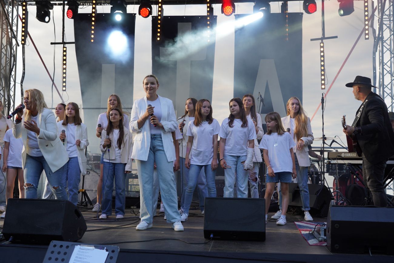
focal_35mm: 40
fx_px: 438
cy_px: 132
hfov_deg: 48.5
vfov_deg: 33.4
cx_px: 197
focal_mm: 40
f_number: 4.5
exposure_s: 1/100
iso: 100
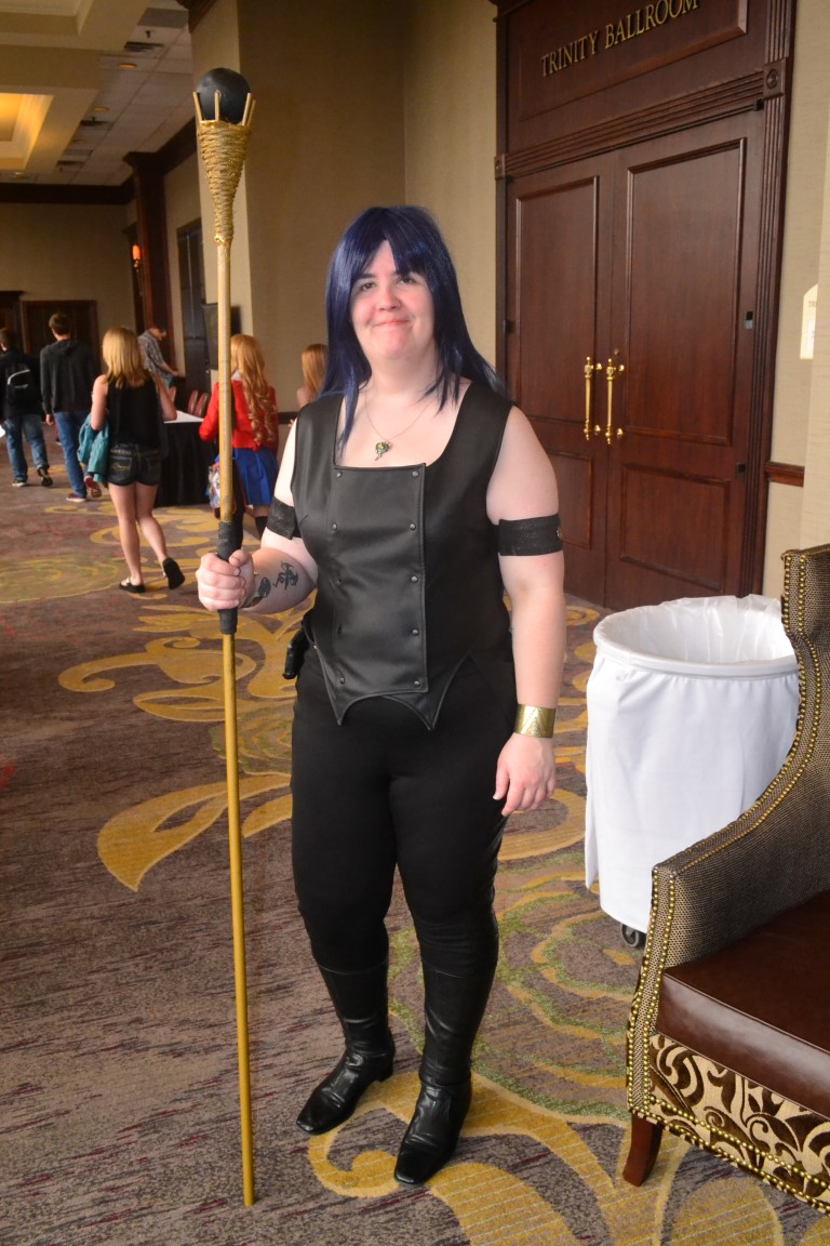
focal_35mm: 33
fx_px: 1141
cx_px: 415
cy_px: 623
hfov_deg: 40.0
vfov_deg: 57.2
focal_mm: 22
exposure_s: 1/125
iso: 3200
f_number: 7.1
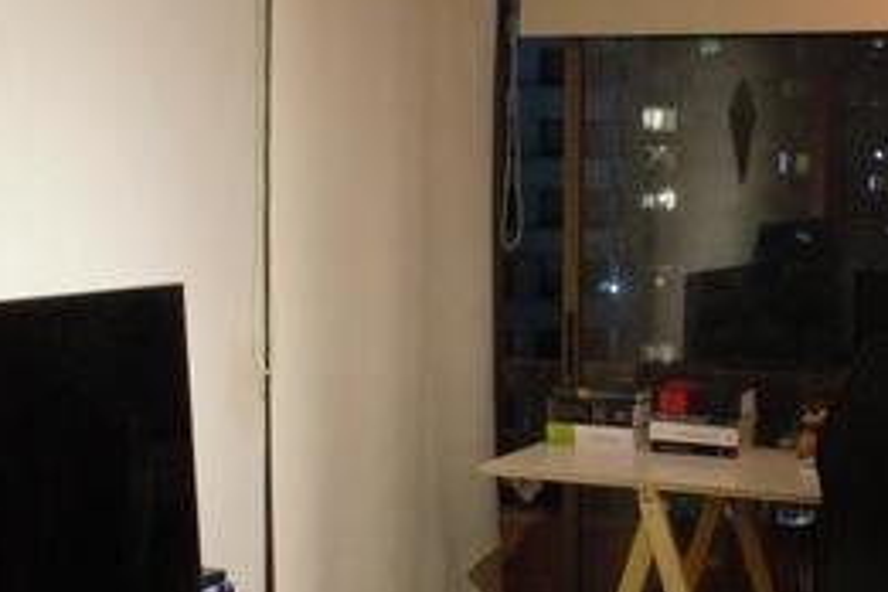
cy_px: 272
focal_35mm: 69
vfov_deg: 19.7
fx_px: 1702
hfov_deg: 28.3
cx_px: 764
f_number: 4.5
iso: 4000
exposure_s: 1/80
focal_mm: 24
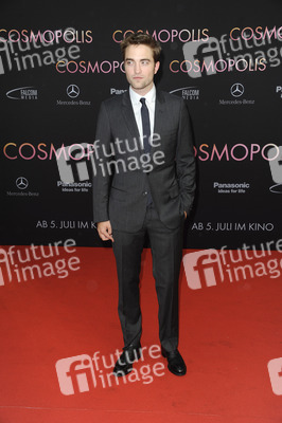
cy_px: 212
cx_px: 141
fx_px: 518
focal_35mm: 44
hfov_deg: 30.5
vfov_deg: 44.5
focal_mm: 44
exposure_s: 1/160
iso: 800
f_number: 6.3
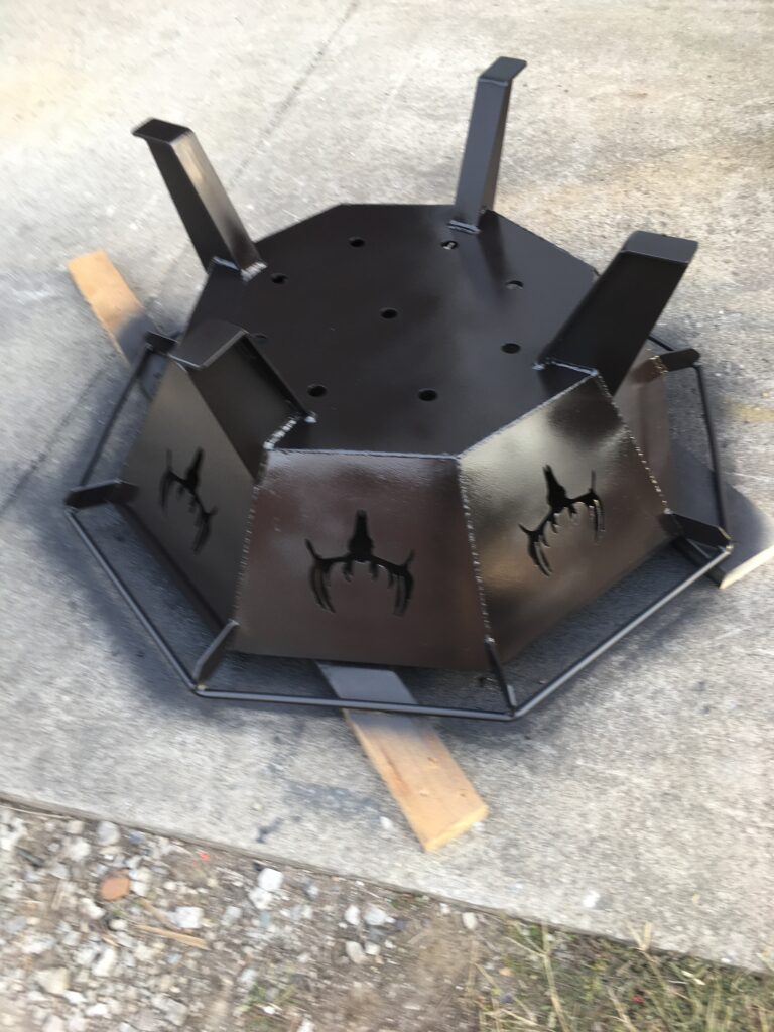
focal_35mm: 29
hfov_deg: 48.2
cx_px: 387
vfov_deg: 61.7
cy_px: 516
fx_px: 865
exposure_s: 1/60
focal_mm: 4.15
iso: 32
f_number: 2.2
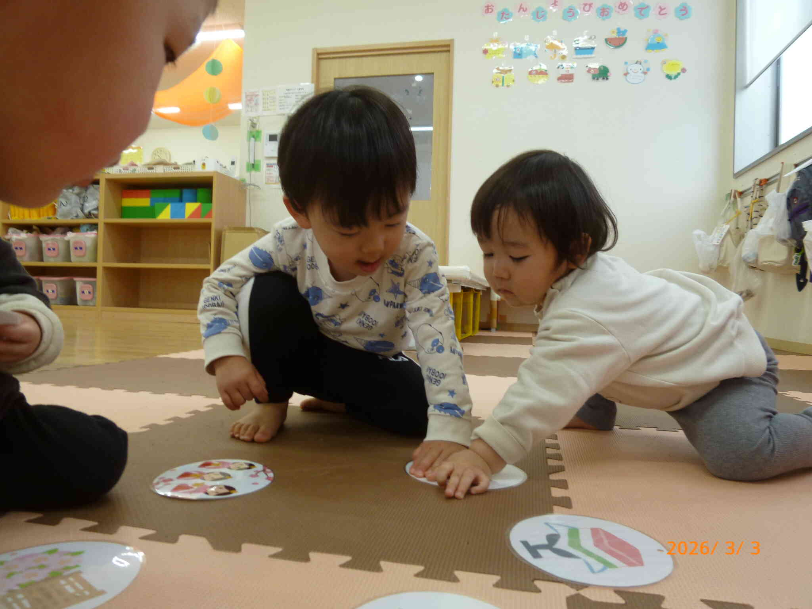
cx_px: 406
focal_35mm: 24
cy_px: 304
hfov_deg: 71.6
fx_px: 563
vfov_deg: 56.8
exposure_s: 1/60
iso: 125
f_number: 2.5
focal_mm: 4.3
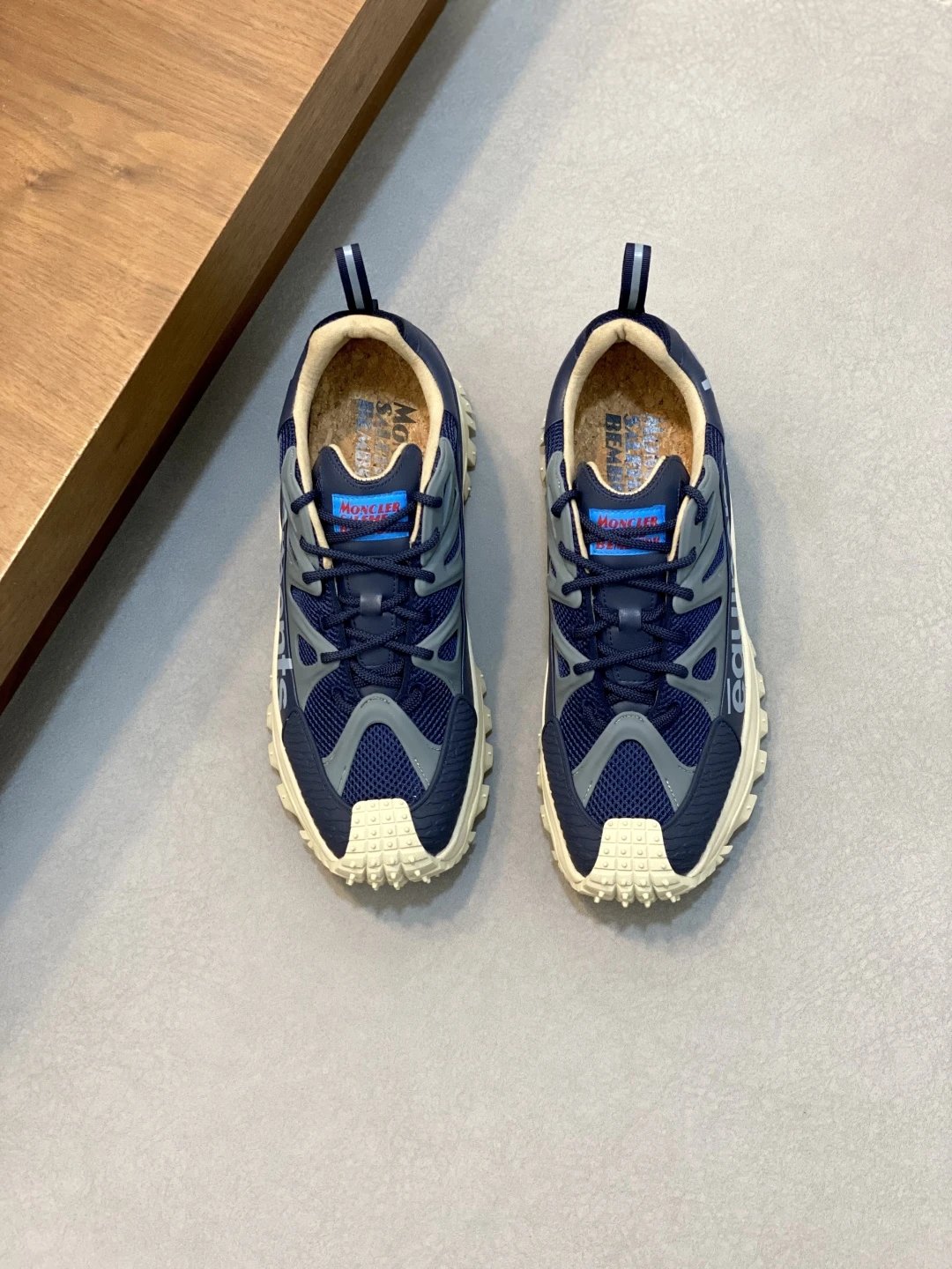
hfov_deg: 28.0
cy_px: 634
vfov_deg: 36.8
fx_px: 1907
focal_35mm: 52
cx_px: 476
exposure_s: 1/100
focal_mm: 6
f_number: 2
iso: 160
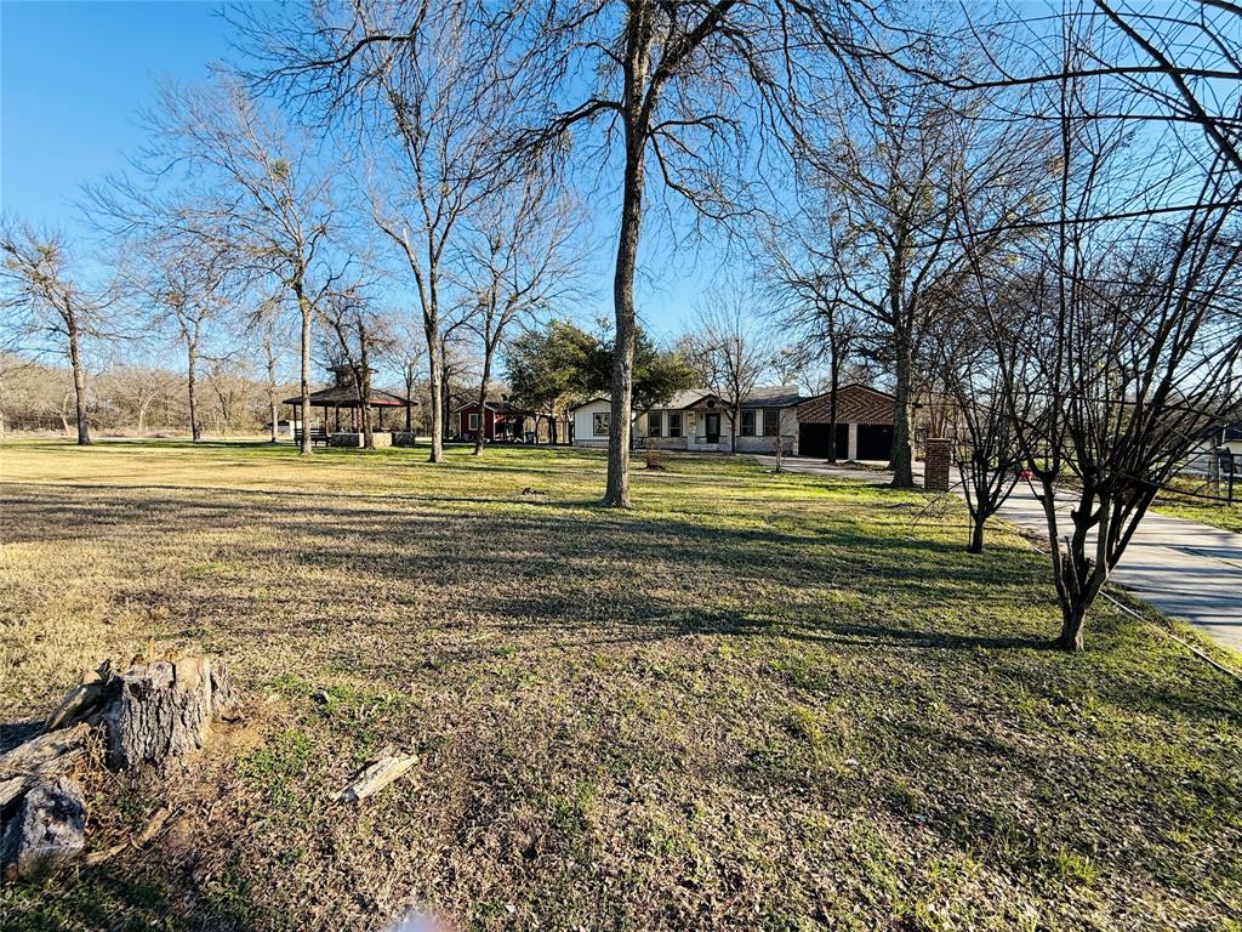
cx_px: 621
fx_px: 502
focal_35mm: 14
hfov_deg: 102.1
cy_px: 466
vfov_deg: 85.7
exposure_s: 1/510
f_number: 2.2
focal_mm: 2.22
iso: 50
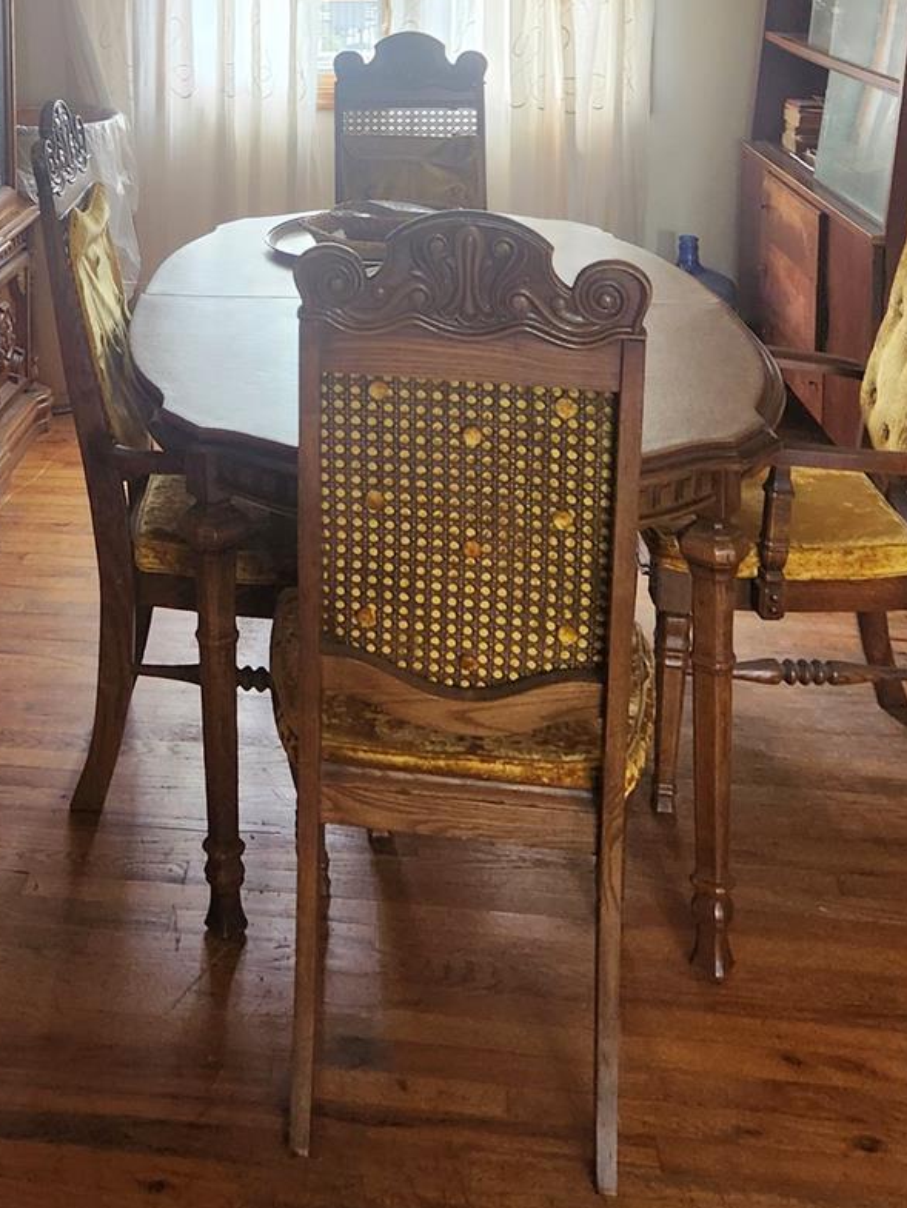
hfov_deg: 31.6
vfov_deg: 38.1
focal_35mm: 45
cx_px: 223
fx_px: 1572
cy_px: 37
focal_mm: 5.4
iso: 500
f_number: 1.8
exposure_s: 1/120
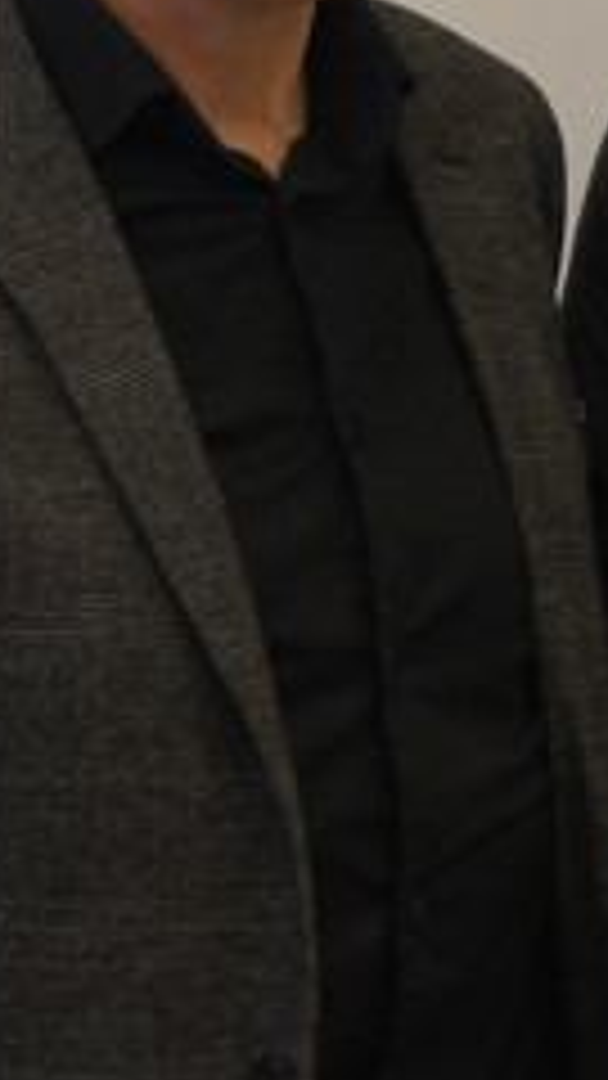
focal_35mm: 167
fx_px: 4786
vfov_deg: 12.9
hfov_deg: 7.2
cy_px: 338
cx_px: 770
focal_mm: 30
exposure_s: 1/50
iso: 250
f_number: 4.5
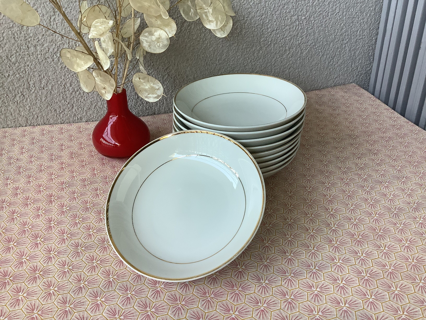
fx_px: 381
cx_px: 213
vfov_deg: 45.4
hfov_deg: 58.4
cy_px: 160
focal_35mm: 31
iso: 64
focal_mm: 3.3
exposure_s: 1/120
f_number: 2.4
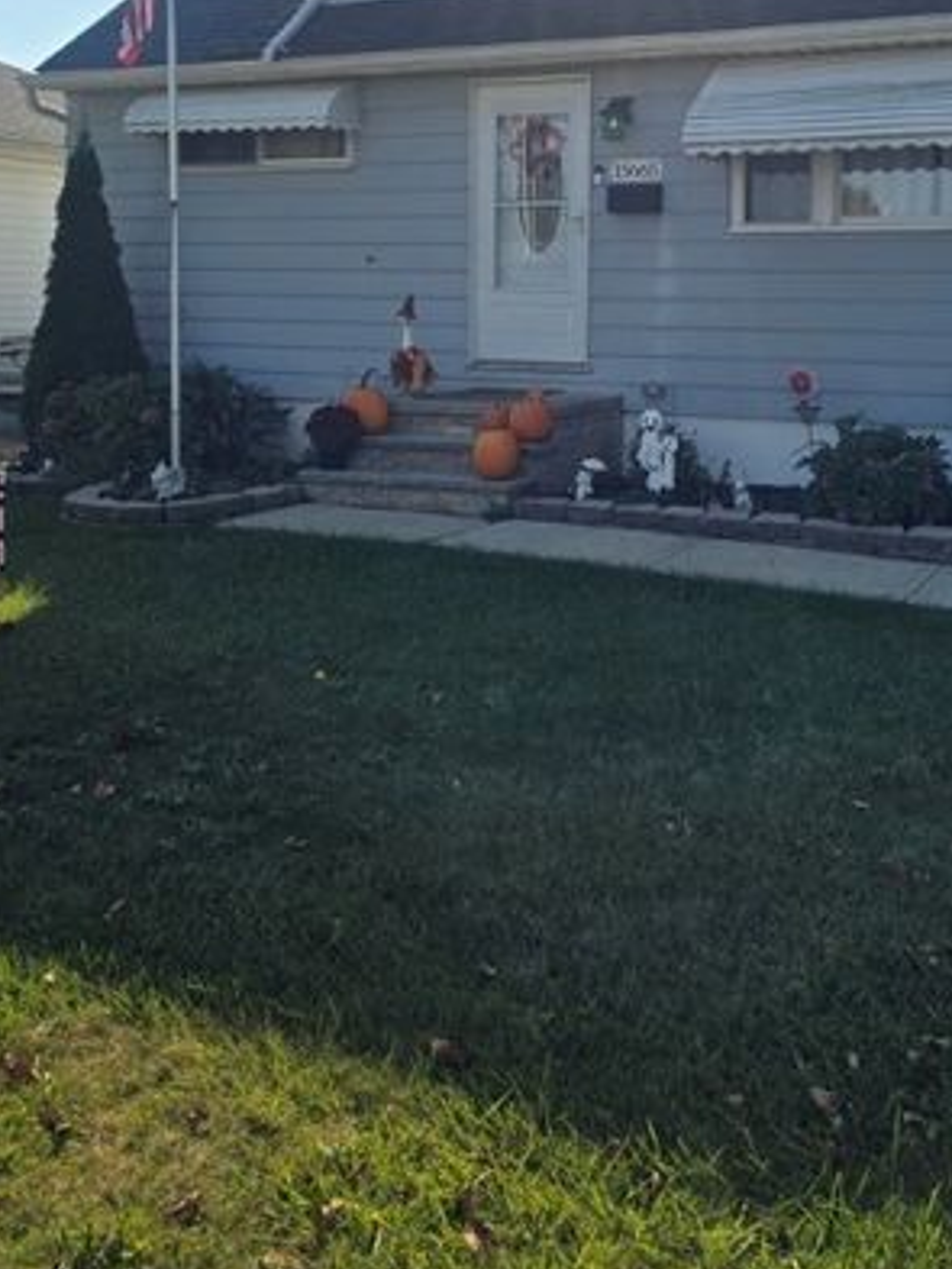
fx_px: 1429
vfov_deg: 46.6
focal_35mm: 39
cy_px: 363
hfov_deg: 36.2
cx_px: 678
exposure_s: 1/7944
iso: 64
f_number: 1.7
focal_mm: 6.3
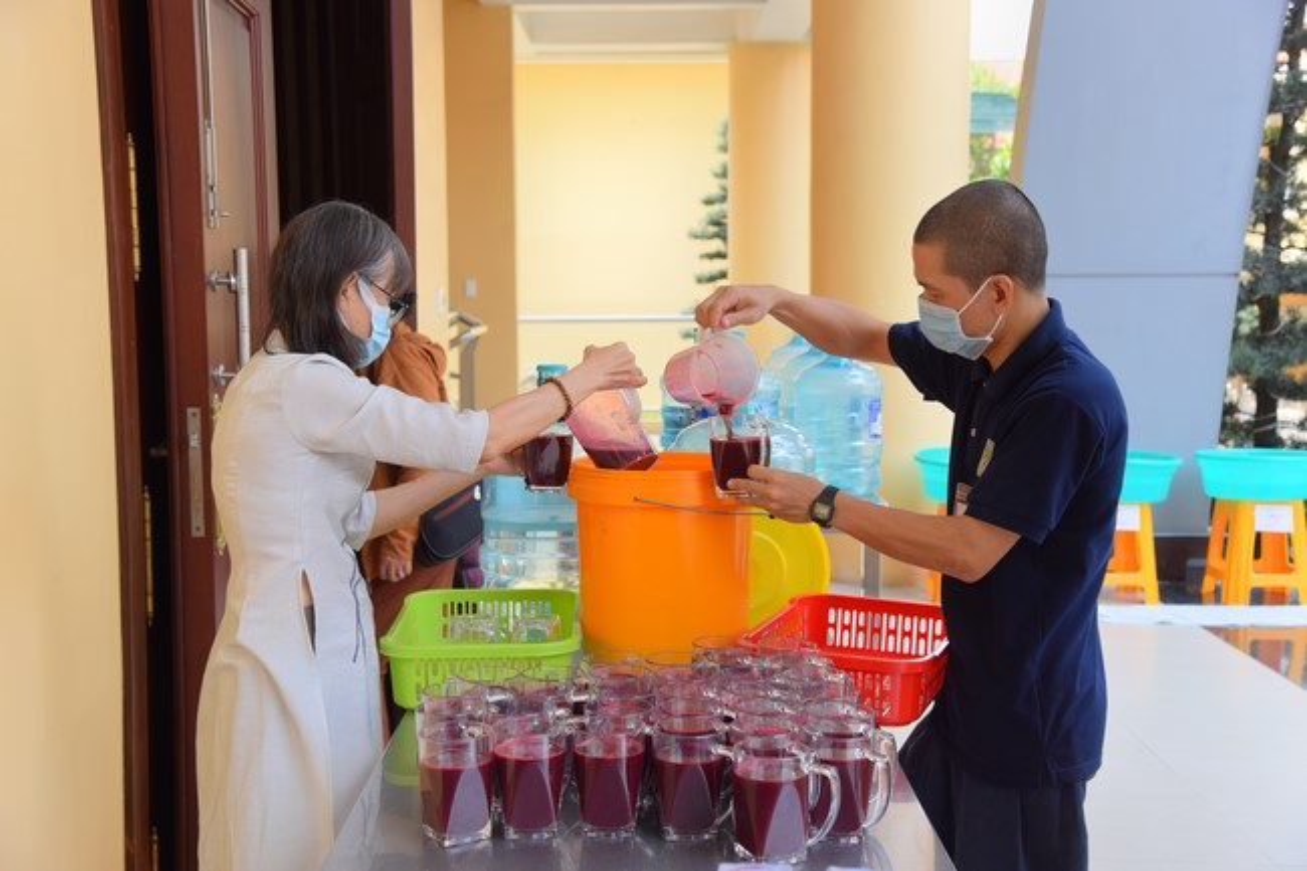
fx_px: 1742
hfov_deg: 41.1
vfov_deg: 28.1
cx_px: 654
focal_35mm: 48
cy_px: 436
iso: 200
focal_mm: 48
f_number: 5.6
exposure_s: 1/160
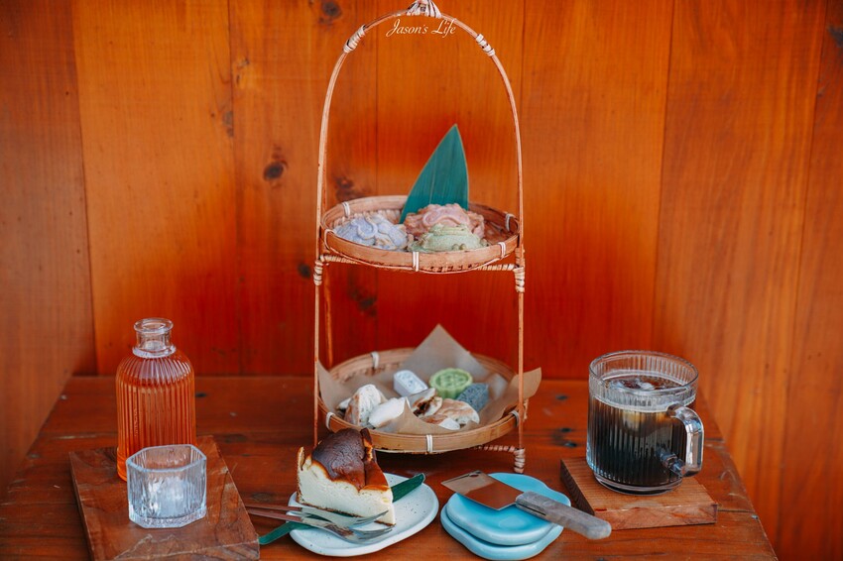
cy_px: 280
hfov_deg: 28.9
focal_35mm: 70
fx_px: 1638
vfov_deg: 19.4
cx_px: 422
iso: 100
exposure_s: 1/250
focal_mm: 70
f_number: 3.2
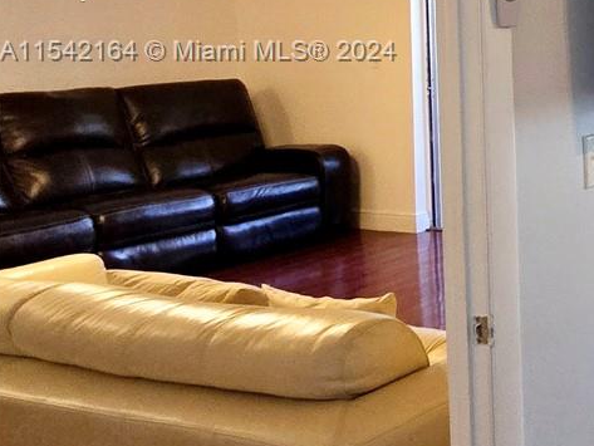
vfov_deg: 31.5
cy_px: 53
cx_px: 998
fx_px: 755
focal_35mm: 44
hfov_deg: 24.7
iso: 320
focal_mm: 2.2
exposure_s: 1/60.2
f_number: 2.2
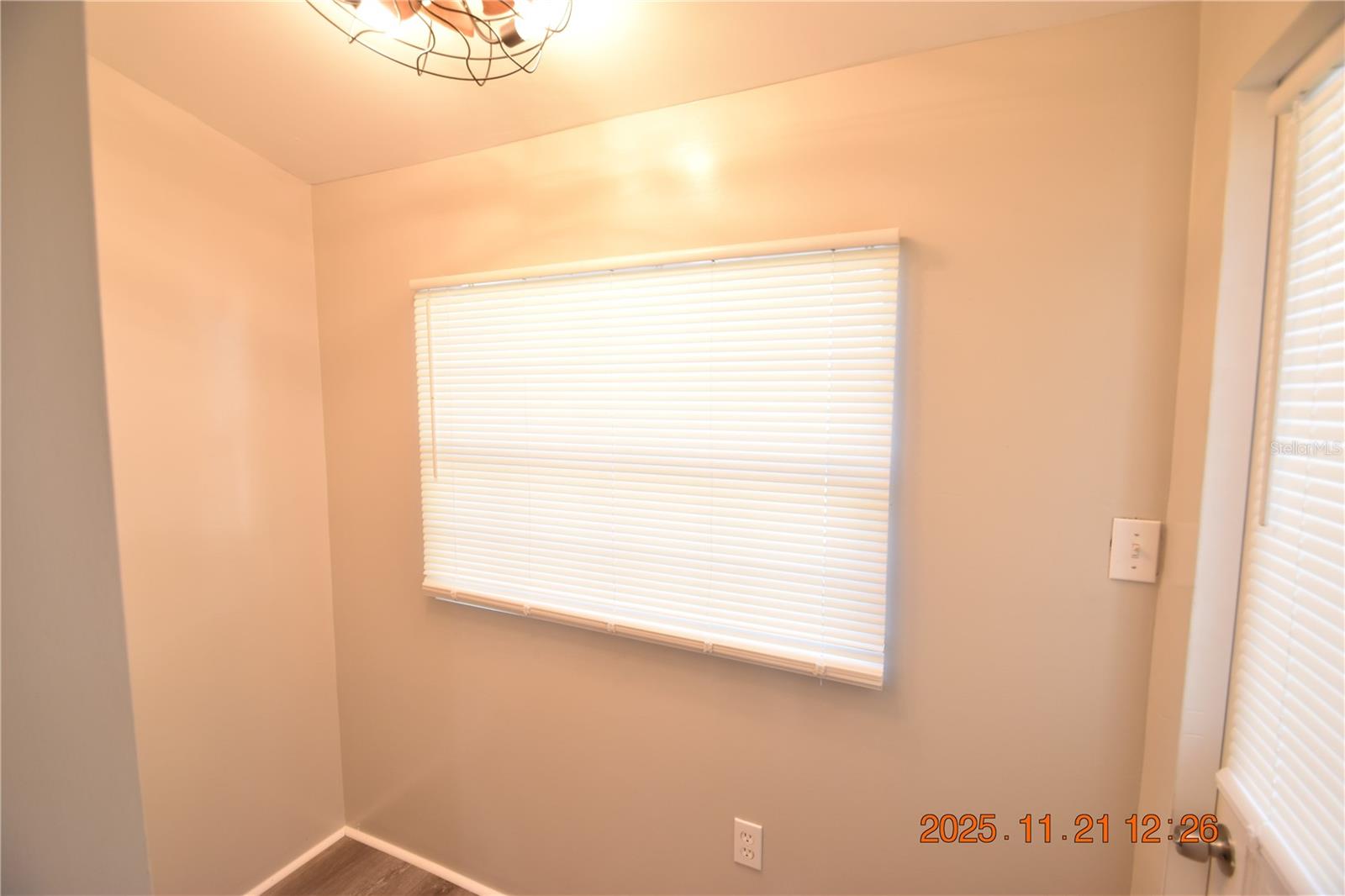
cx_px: 672
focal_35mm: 15
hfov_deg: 100.4
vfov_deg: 77.3
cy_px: 448
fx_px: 560
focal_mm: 10
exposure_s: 1/60
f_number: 4
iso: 400
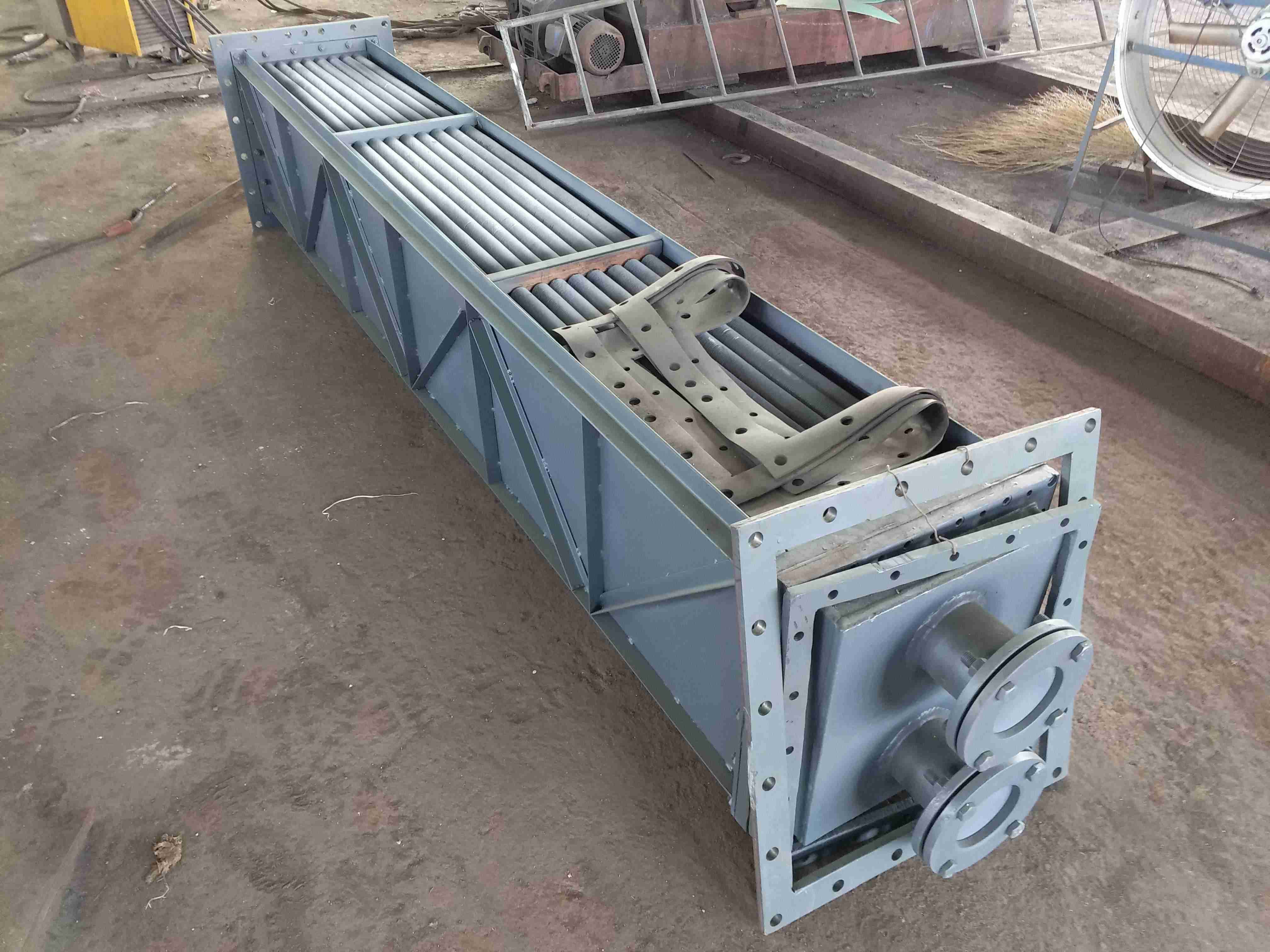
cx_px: 635
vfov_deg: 54.9
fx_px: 917
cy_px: 476
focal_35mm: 25
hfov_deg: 69.4
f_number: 1.7
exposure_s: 1/14.3
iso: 208
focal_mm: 4.32
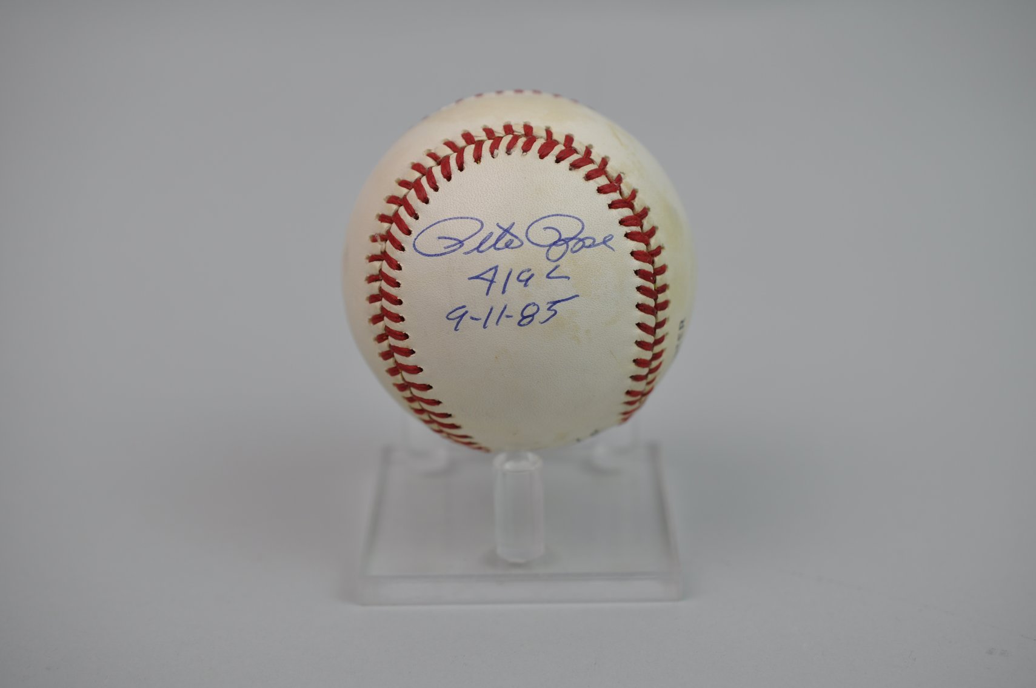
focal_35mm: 60
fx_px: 1725
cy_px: 344
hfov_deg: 33.4
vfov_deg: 22.6
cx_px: 518
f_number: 4.5
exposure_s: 1/80
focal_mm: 40
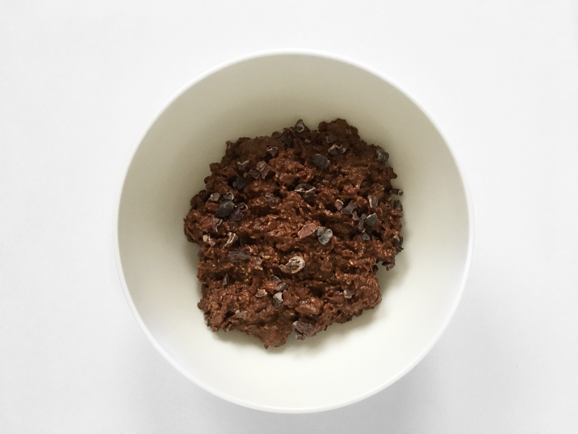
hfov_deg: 61.7
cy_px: 217
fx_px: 484
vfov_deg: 48.2
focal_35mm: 29
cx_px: 289
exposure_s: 1/24
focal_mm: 4.15
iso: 200
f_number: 2.2
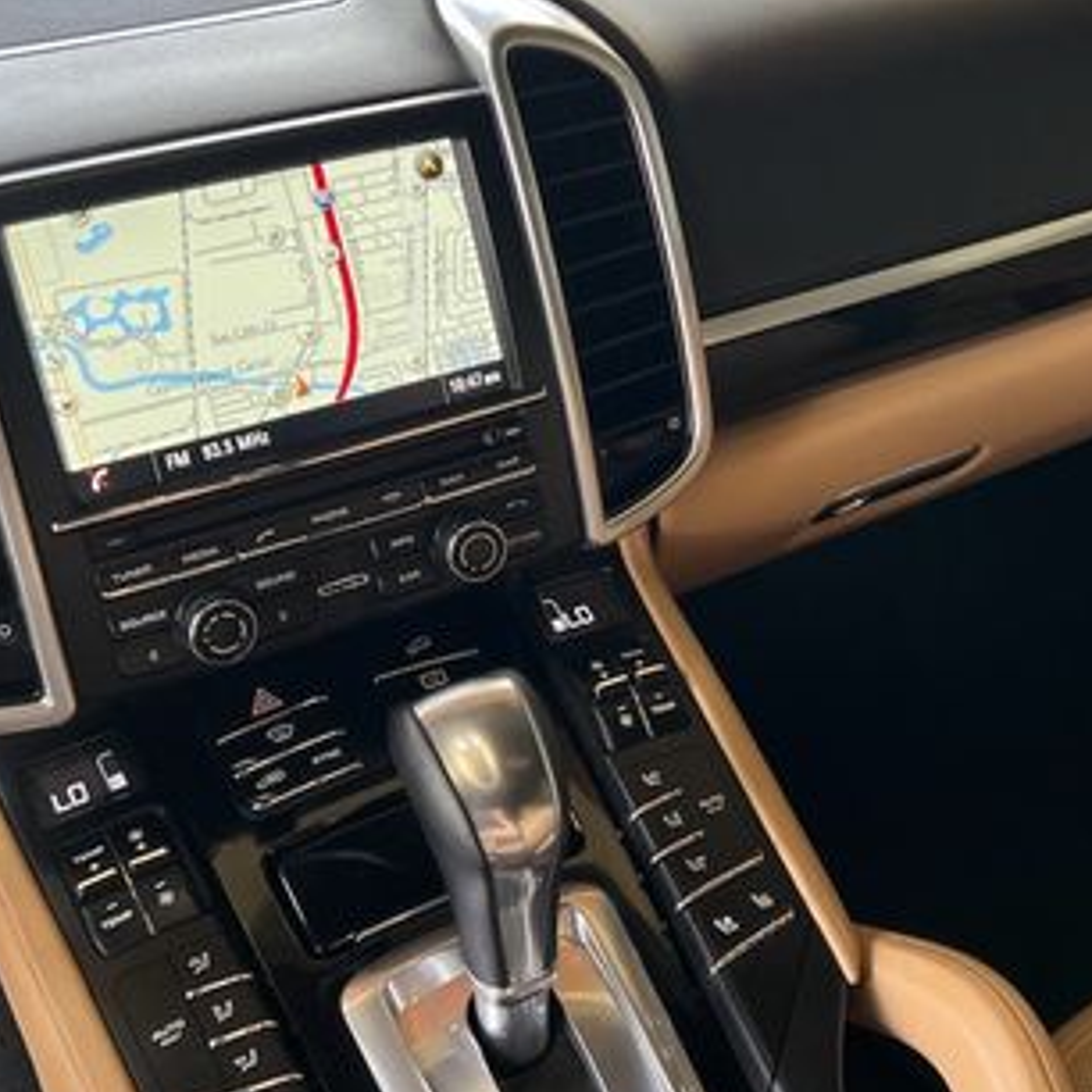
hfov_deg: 35.1
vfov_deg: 35.3
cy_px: 450
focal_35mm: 48
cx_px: 707
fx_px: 1713
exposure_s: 1/121
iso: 80
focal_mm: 5.7
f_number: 1.5
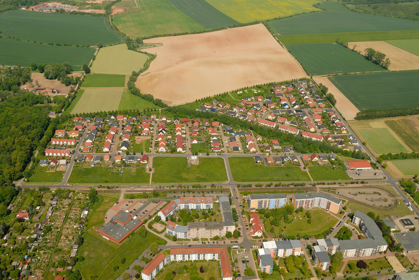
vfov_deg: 41.8
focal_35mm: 32
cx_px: 210
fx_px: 367
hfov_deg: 59.4
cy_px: 140
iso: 100
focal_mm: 21
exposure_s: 1/800
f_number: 5
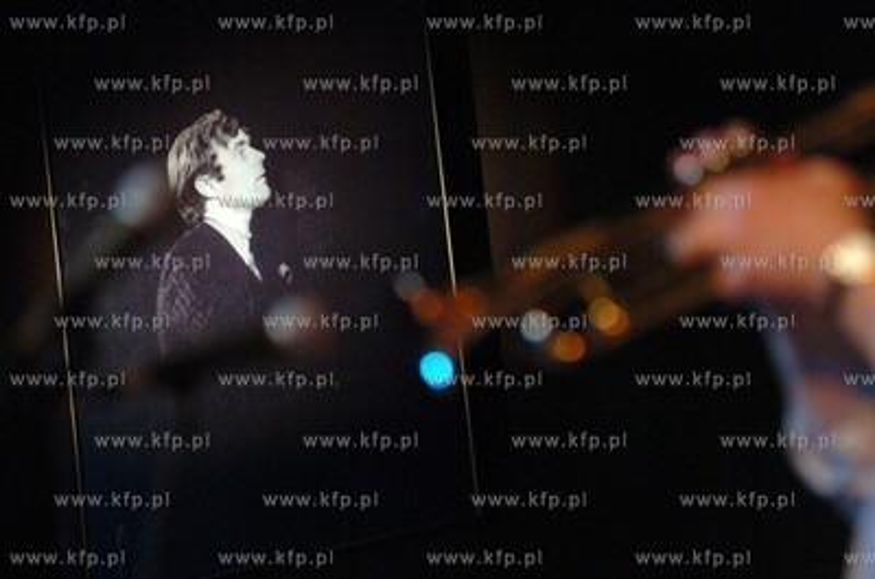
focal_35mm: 300
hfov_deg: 6.9
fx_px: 7277
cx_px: 438
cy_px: 290
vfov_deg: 4.6
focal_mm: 200
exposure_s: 1/125
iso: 800
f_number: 3.5
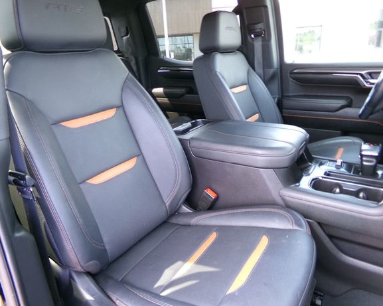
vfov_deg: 54.9
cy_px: 152
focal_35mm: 26
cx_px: 182
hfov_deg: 66.0
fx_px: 295
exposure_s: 1/30
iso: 200
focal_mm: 4.3
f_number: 3.7
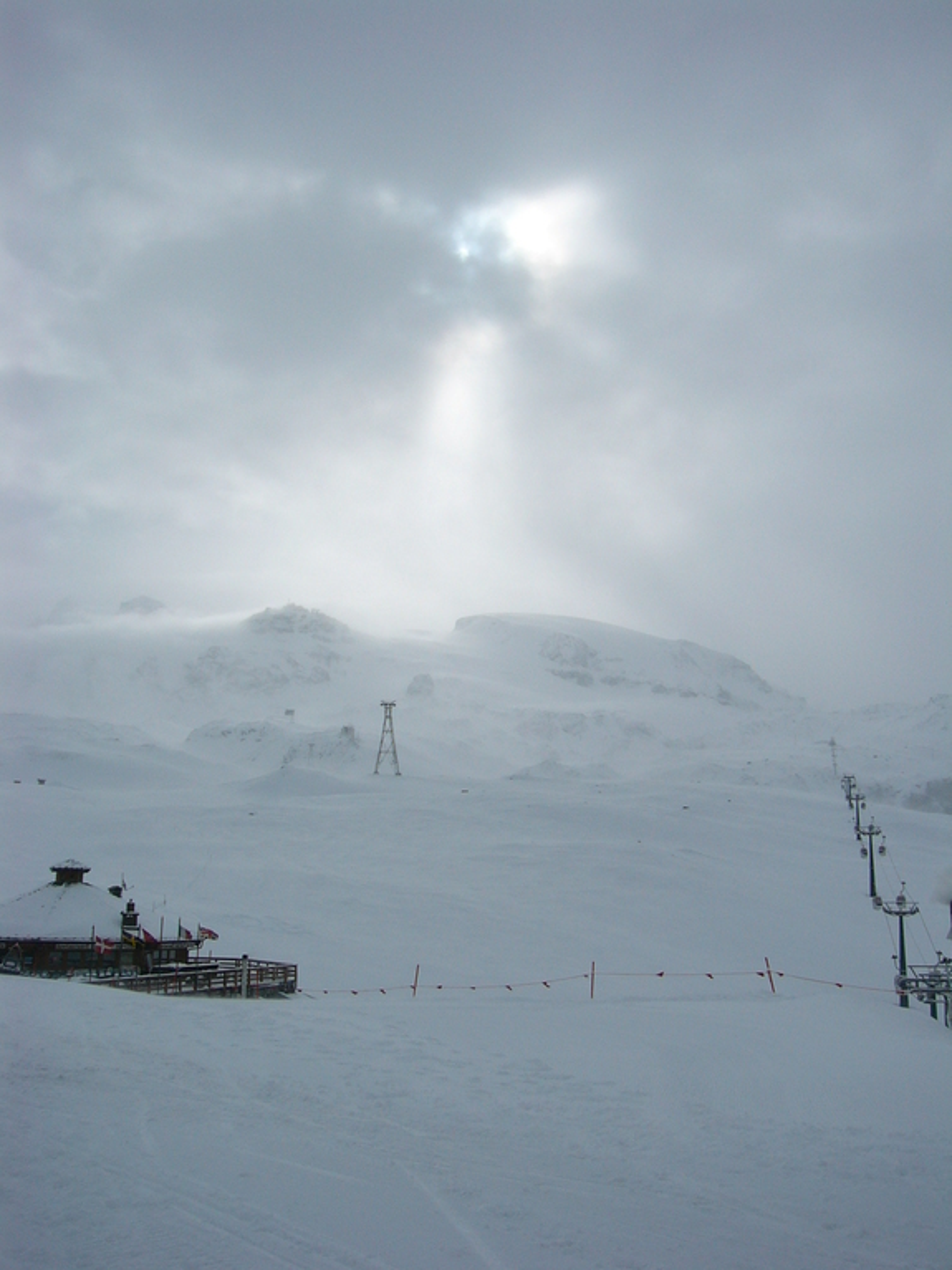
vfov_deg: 52.6
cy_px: 635
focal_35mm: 35
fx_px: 1284
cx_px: 476
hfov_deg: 40.7
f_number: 8
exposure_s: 1/640
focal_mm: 5.8
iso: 50
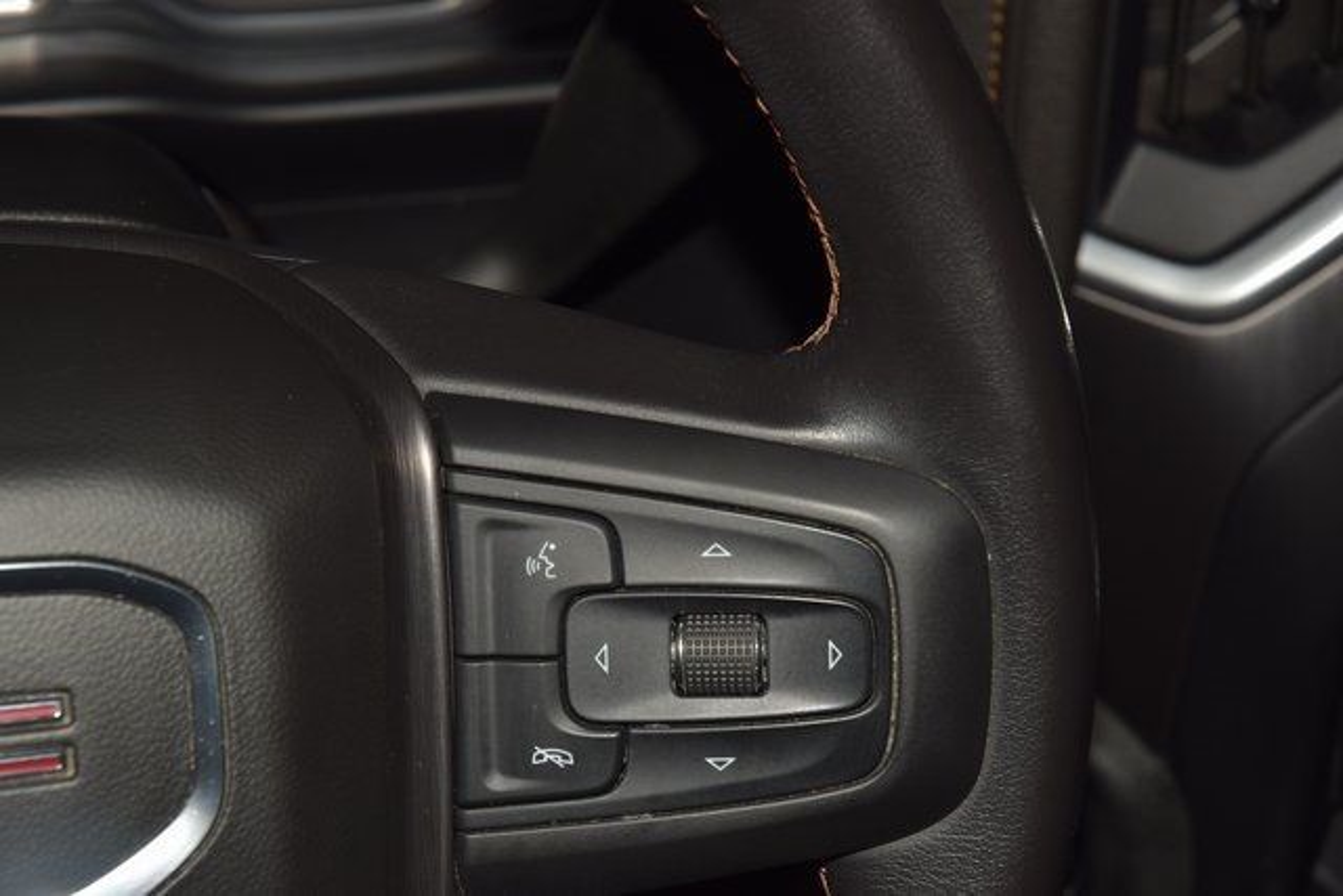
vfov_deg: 13.0
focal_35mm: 105
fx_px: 3918
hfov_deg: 19.5
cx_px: 672
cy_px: 448
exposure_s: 1/125
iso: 100
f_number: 8
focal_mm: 70
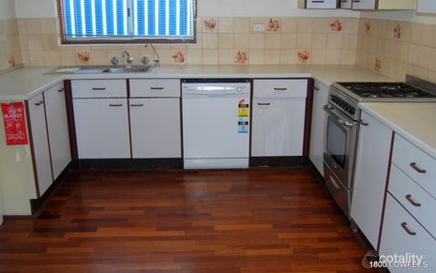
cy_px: 131
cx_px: 218
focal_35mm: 36
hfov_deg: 54.6
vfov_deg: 35.8
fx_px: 422
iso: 200
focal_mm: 23
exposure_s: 1/60
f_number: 3.8
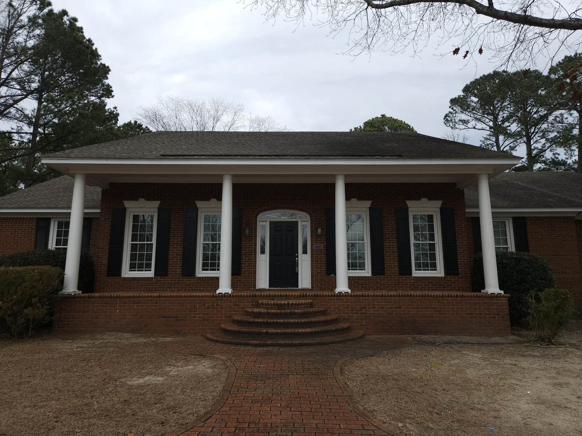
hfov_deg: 73.9
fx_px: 387
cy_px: 218
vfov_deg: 58.9
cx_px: 291
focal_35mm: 23
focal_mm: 5.4
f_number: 1.8
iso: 50
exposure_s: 1/1308
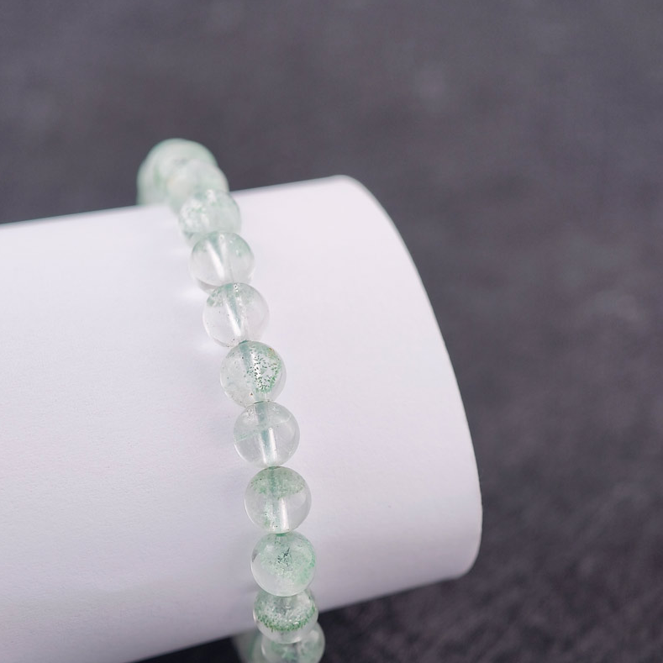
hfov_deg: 15.8
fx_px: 2384
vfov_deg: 15.8
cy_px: 415
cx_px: 309
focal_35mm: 110
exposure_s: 1/160
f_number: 2.67
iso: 125
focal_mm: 22.48
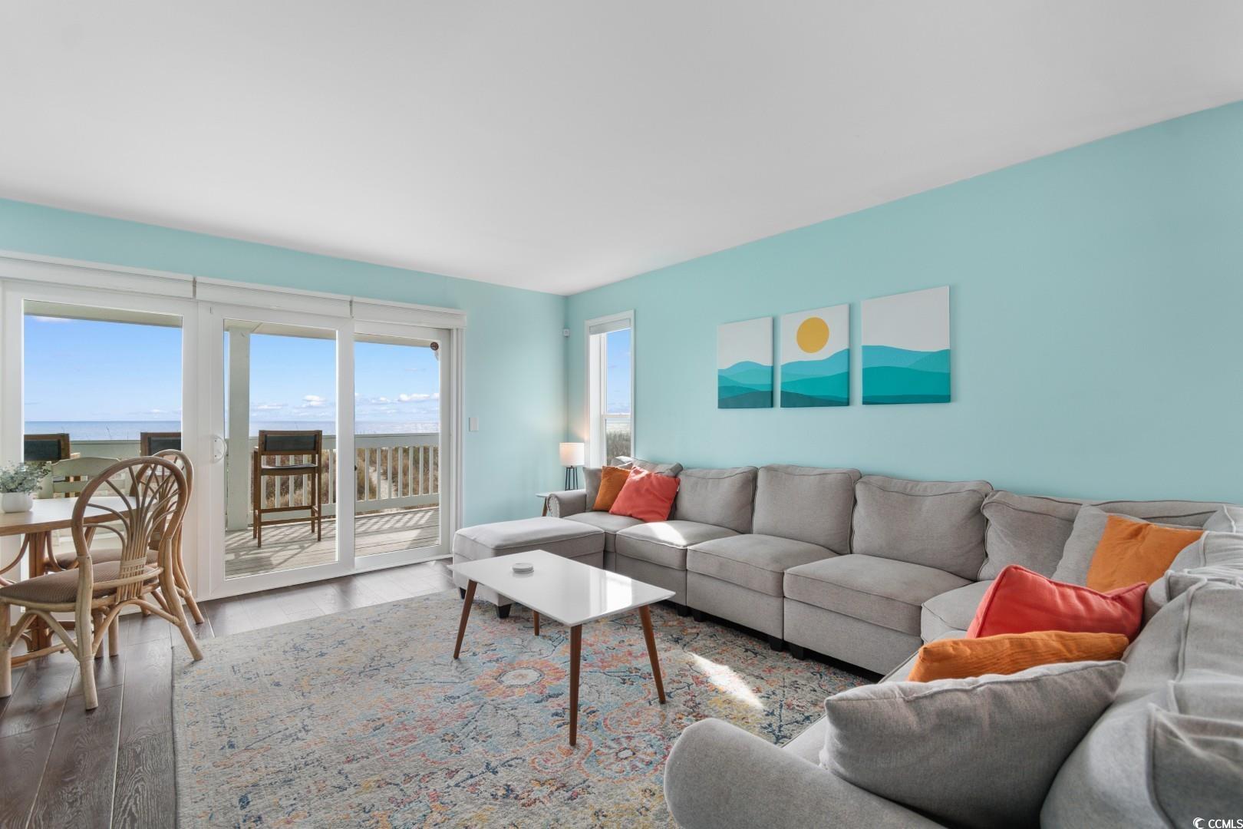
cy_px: 414
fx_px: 518
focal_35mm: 15
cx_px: 622
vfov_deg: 77.3
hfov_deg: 100.4
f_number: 4.5
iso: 100
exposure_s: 1/40
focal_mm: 10
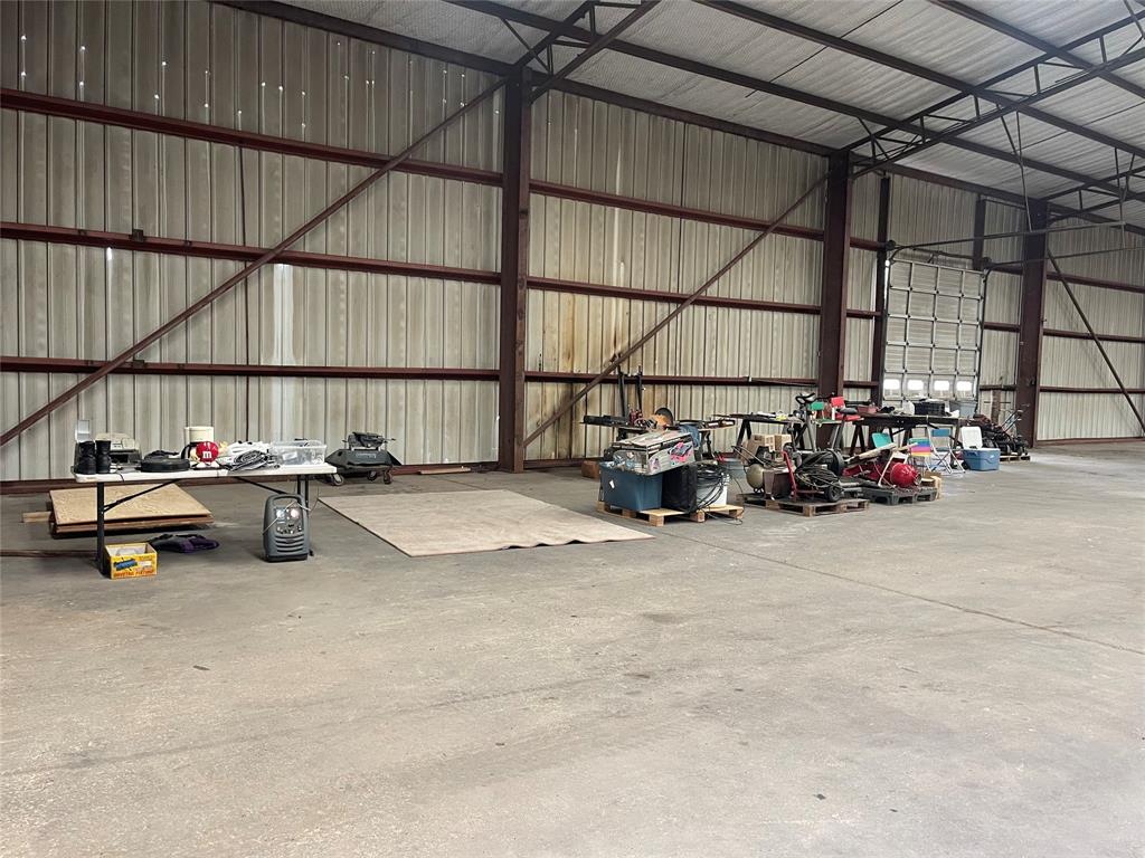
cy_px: 429
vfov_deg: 54.9
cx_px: 572
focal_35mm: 25
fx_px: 827
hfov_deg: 69.4
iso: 200
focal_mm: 5.1
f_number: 1.6
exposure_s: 1/60
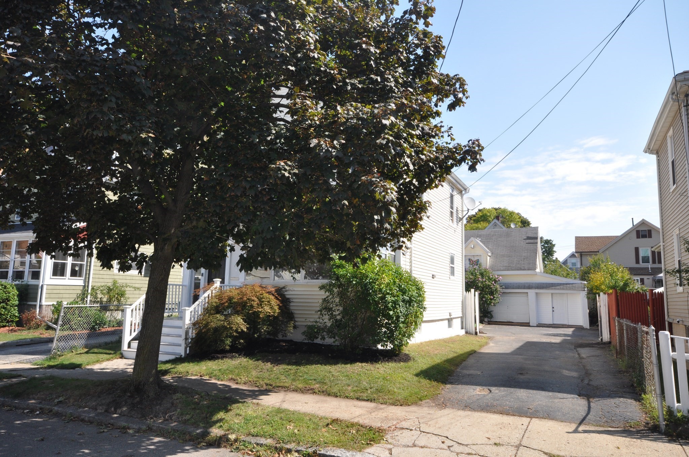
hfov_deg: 70.5
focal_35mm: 26
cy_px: 228
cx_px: 344
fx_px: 487
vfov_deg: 50.3
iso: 400
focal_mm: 17
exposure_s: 1/200
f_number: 14
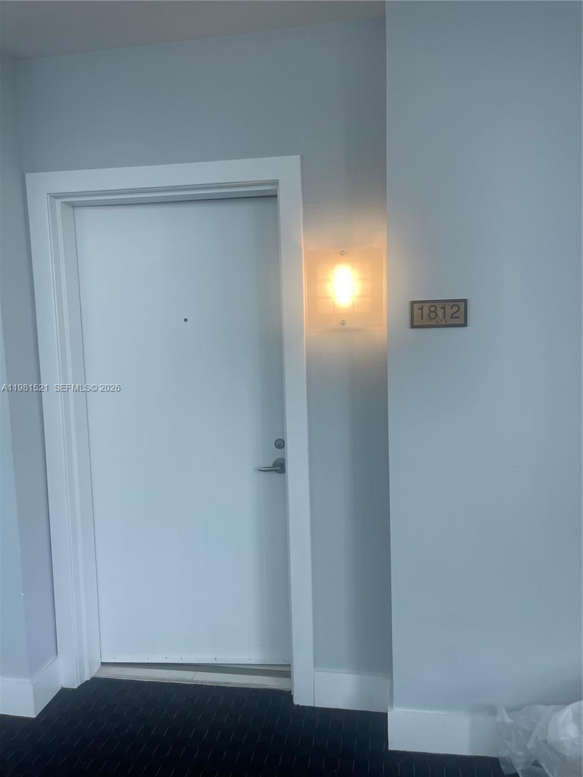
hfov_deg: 54.9
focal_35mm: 25
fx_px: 561
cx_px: 292
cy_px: 388
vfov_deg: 69.4
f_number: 1.6
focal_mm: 5.1
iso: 64
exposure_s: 1/120
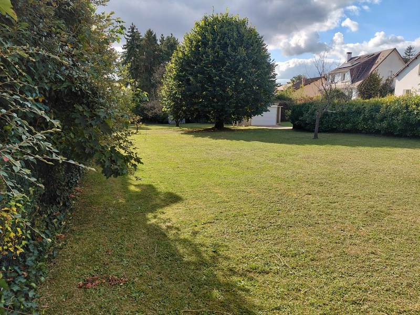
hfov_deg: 69.4
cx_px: 210
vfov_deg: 54.9
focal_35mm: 25
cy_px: 158
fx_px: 303
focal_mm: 4.69
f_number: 1.8
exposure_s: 1/1187
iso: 50
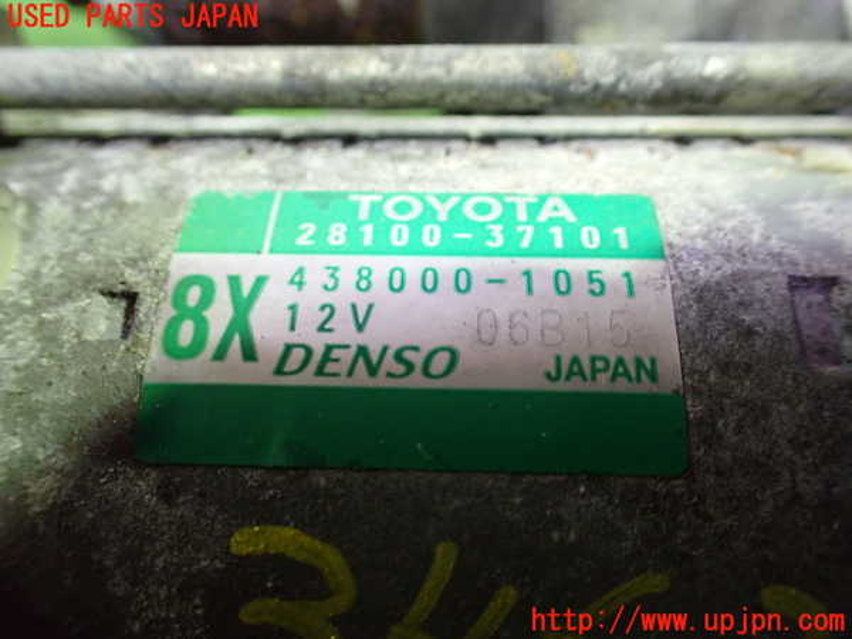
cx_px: 426
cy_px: 320
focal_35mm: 30
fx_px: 738
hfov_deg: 60.0
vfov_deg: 46.8
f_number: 2.3
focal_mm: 5.4
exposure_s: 1/30
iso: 1000
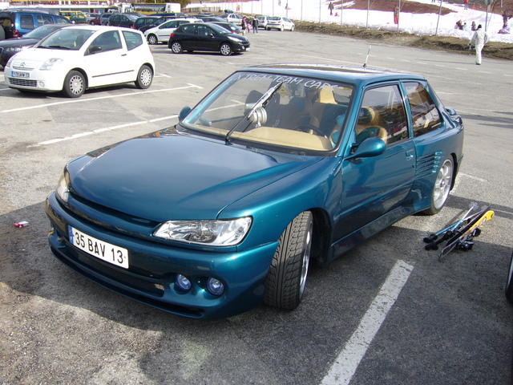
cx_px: 256
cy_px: 192
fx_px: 519
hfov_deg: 52.6
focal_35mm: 35
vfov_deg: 40.7
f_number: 5.6
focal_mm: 5.8
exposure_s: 1/200
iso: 80
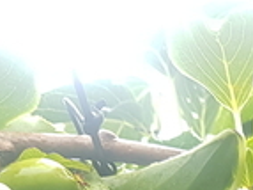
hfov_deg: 14.1
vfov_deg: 10.4
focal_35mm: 124
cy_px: 449
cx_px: 455
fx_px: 906
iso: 100
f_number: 1.7
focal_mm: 4.3
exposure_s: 1/50
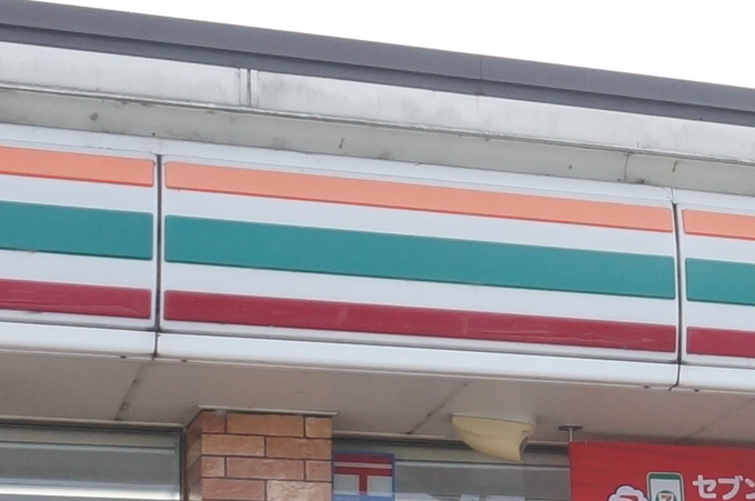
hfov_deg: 16.0
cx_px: 753
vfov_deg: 10.7
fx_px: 2638
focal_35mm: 126
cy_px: 557
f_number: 8
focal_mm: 16
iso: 400
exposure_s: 1/500
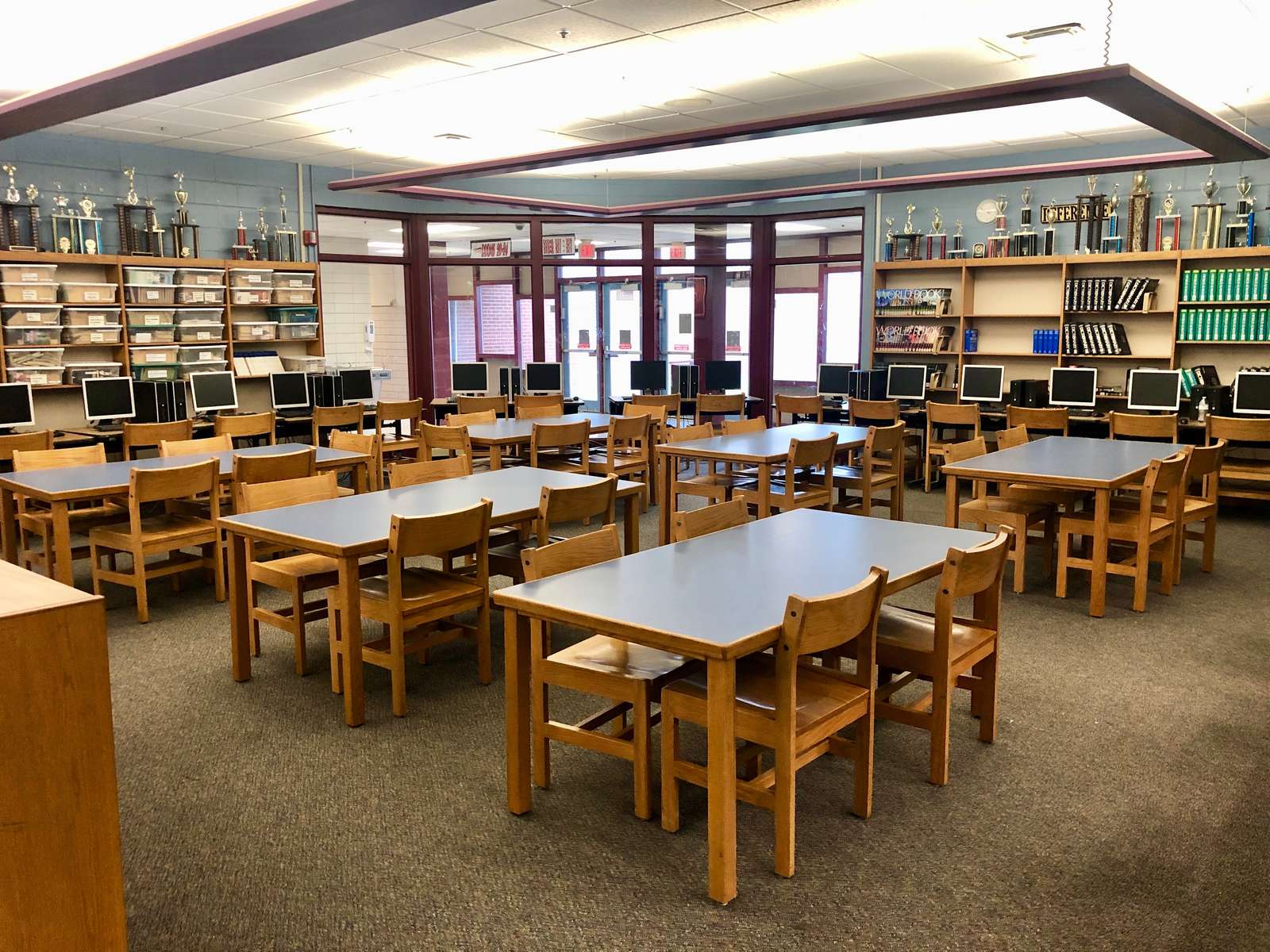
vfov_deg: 49.7
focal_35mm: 28
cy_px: 476
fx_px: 1027
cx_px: 635
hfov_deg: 63.4
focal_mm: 4
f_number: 1.8
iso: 50
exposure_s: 1/15
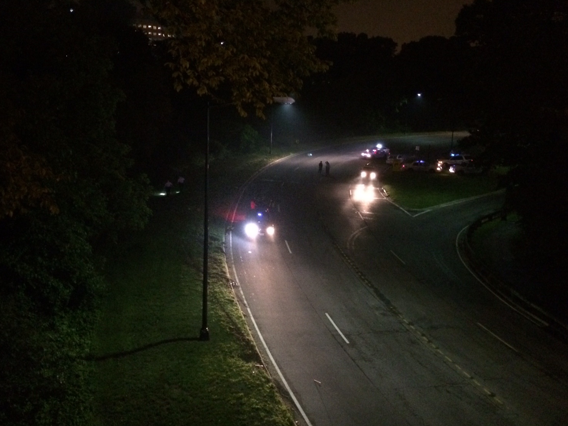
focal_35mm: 33
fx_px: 541
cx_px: 277
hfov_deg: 55.3
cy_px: 196
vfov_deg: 42.9
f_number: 2.2
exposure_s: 1/15
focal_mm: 4.12
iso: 800
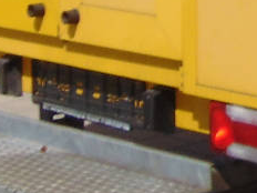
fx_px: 1789
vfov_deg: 5.9
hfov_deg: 7.8
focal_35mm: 241
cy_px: -264
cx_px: 553
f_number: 8.3
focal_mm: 6.3
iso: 80
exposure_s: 1/320
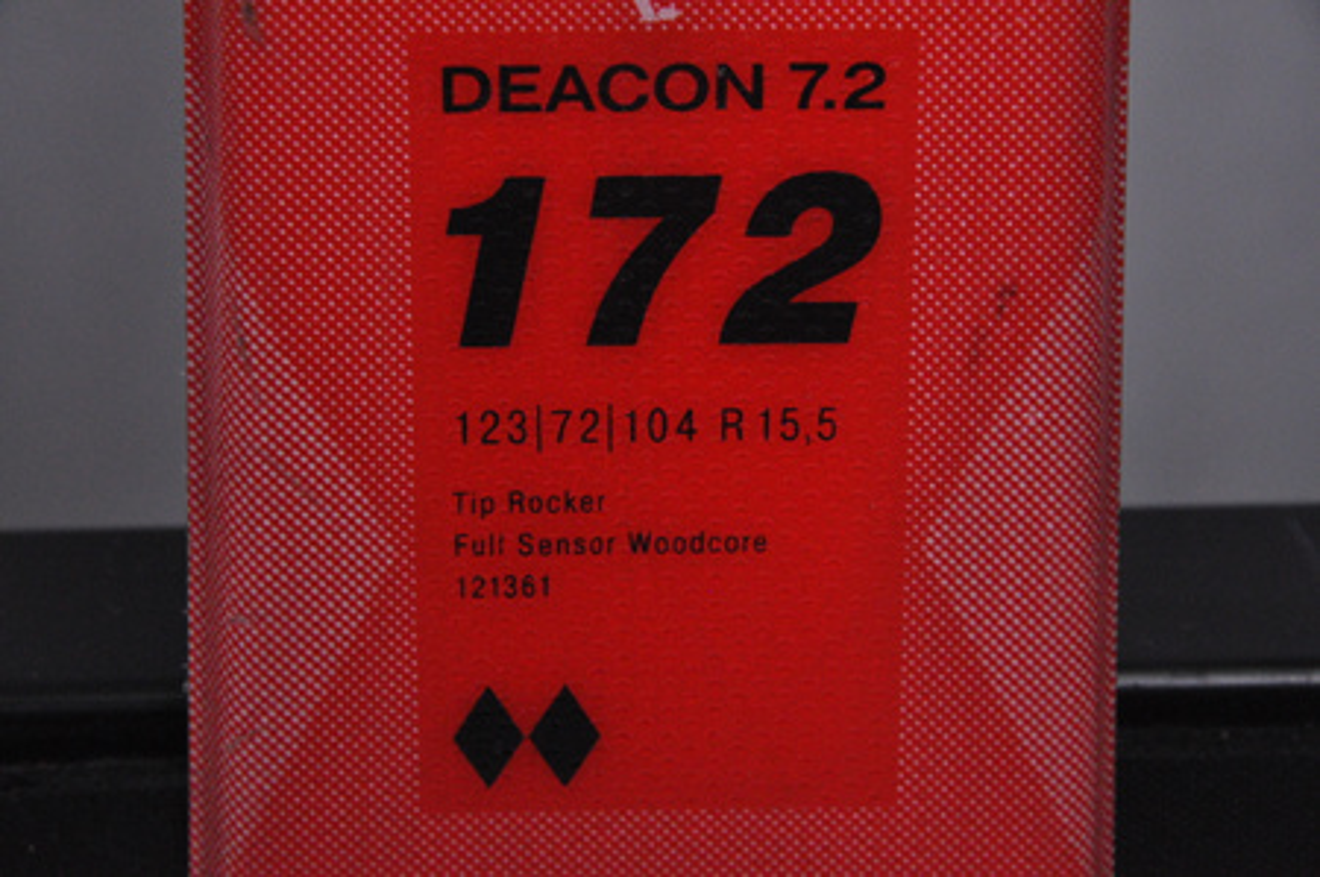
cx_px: 660
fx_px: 5769
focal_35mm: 158
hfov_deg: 13.1
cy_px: 438
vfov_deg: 8.7
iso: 3200
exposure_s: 1/125
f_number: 9.5
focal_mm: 105
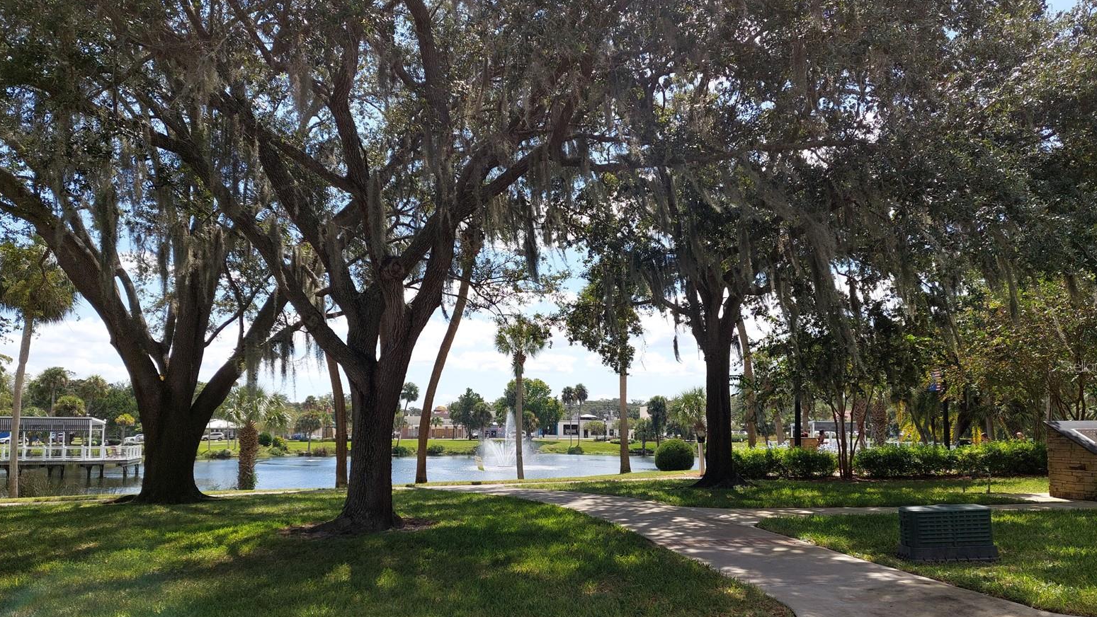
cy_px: 366
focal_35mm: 27
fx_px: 786
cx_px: 562
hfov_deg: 69.8
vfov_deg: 42.7
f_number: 1.8
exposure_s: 1/1377
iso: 40
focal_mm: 5.23
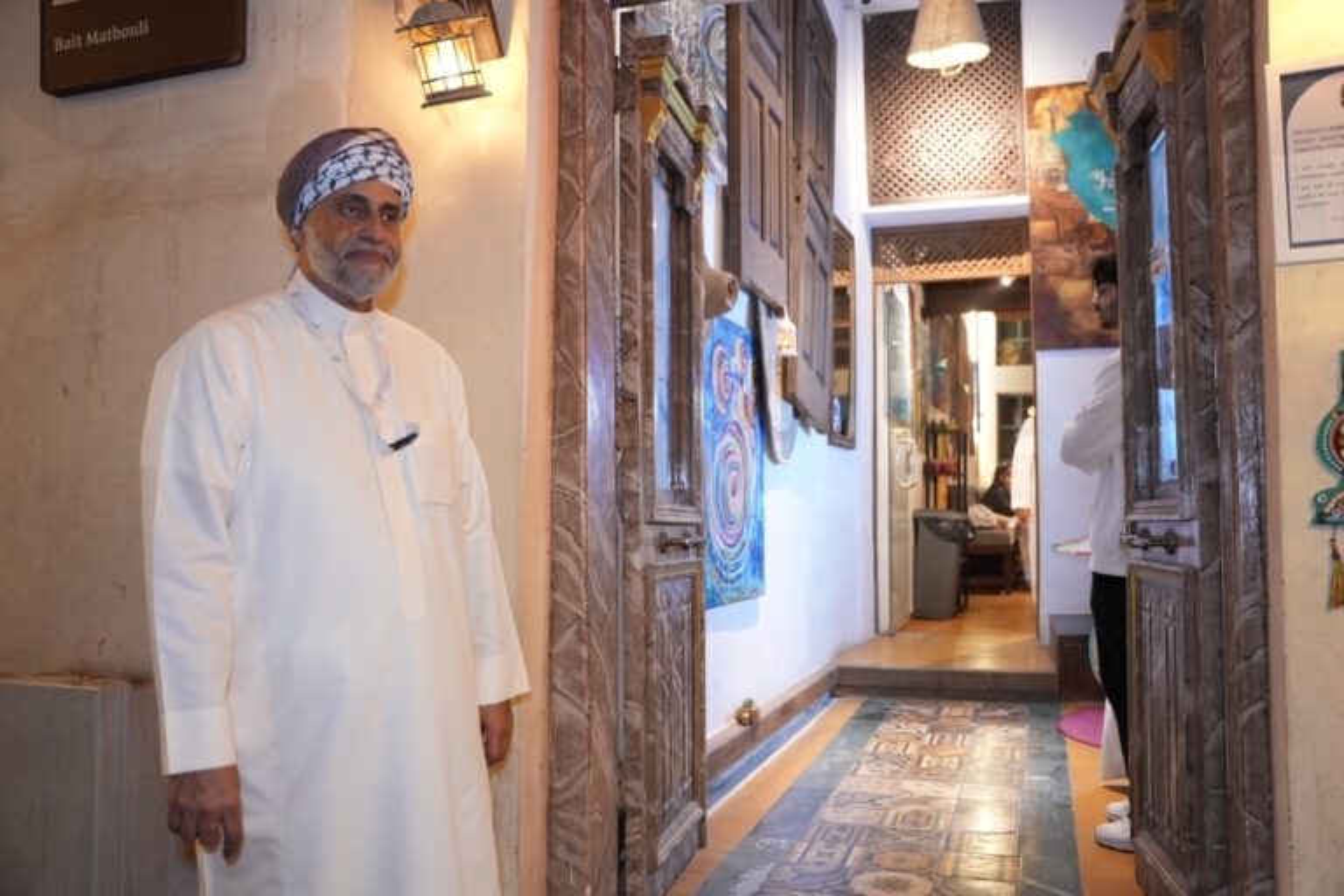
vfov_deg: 43.5
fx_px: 1124
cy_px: 448
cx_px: 672
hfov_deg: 61.8
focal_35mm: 30
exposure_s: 1/125
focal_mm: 30.1
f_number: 3.2
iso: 4000
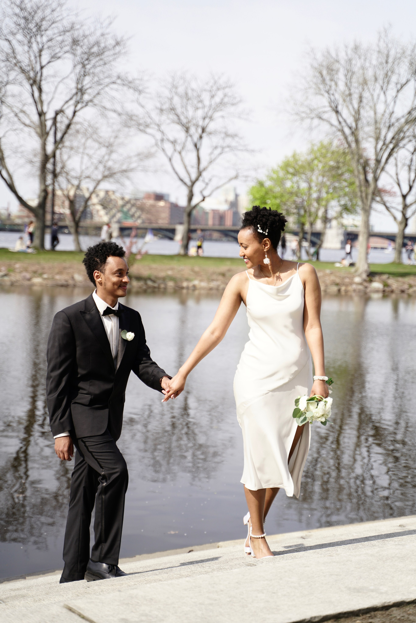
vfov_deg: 31.4
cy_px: 312
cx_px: 208
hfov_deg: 21.2
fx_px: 1109
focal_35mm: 64
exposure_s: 1/2000
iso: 160
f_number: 2.8
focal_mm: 64
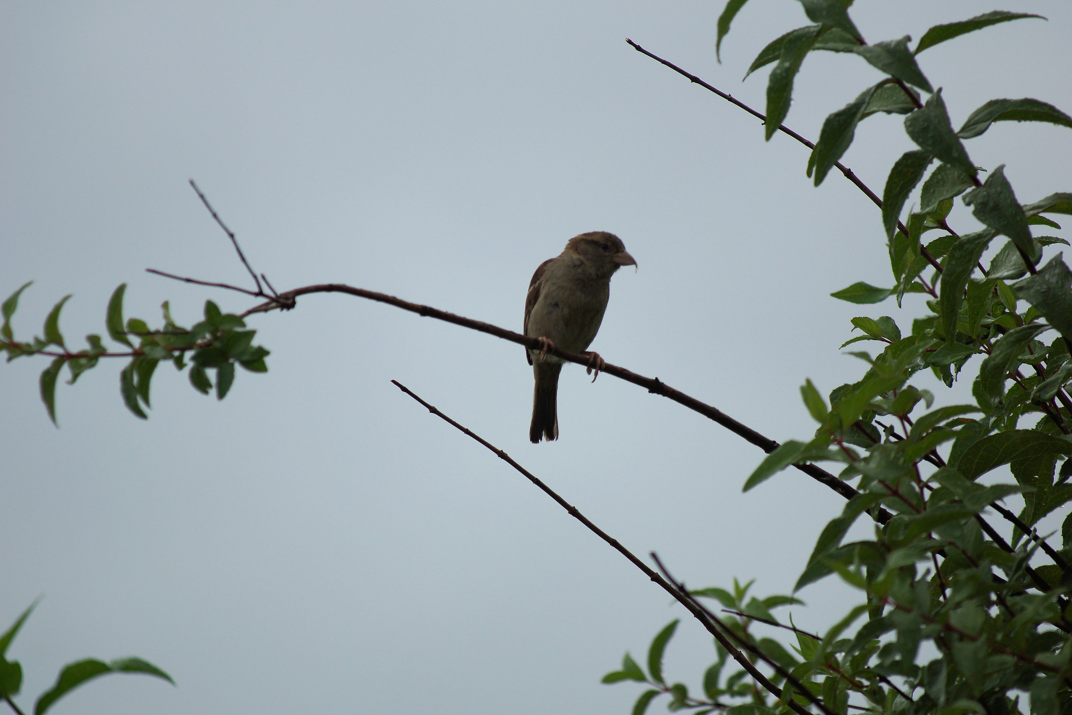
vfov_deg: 3.1
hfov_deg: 4.6
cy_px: 358
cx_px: 536
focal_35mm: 450
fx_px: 13399
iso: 160
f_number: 5.6
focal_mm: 300
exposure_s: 1/500
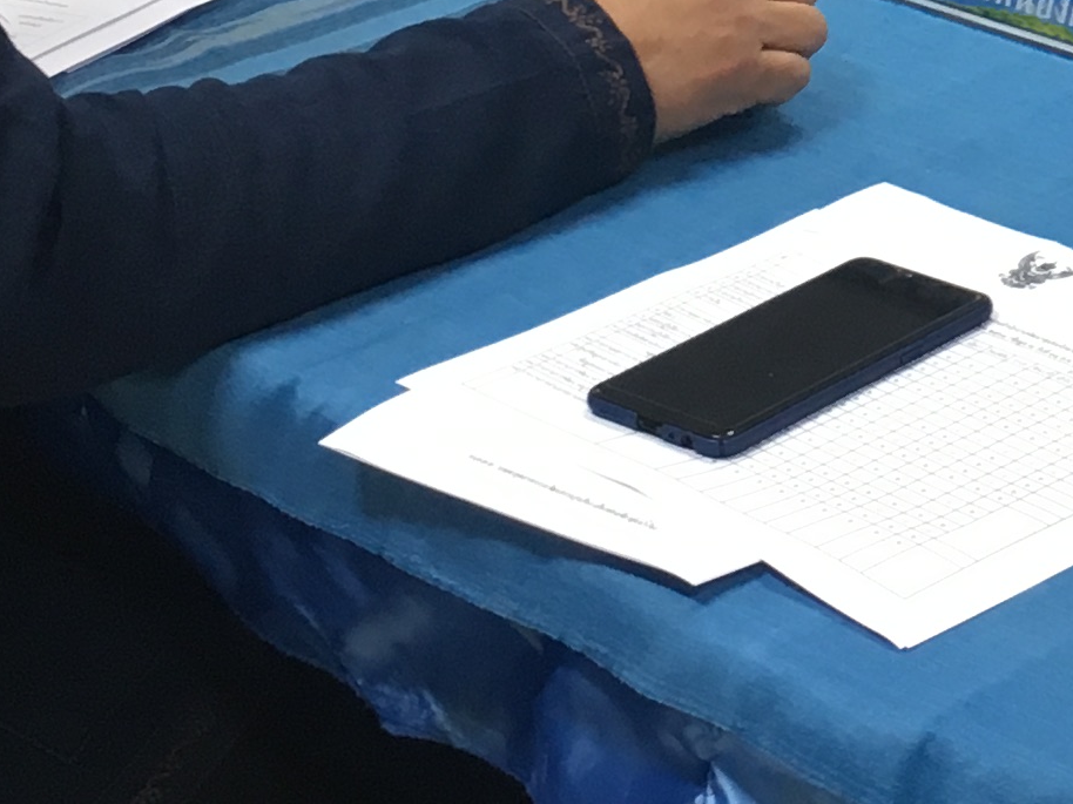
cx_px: 1301
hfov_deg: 14.9
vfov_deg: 11.0
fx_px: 3967
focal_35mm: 128
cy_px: -520
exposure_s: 1/33
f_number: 2.2
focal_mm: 4.15
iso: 80
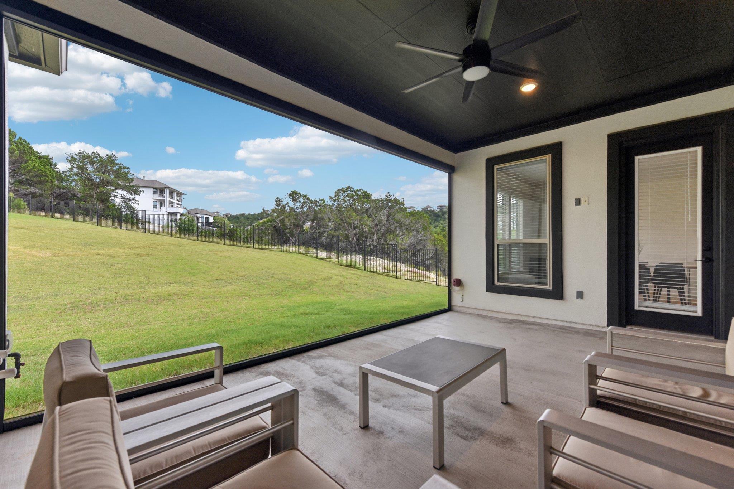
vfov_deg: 81.2
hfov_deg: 104.2
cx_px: 367
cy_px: 244
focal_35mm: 14
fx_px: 285
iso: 400
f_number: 8
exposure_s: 1/160
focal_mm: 14
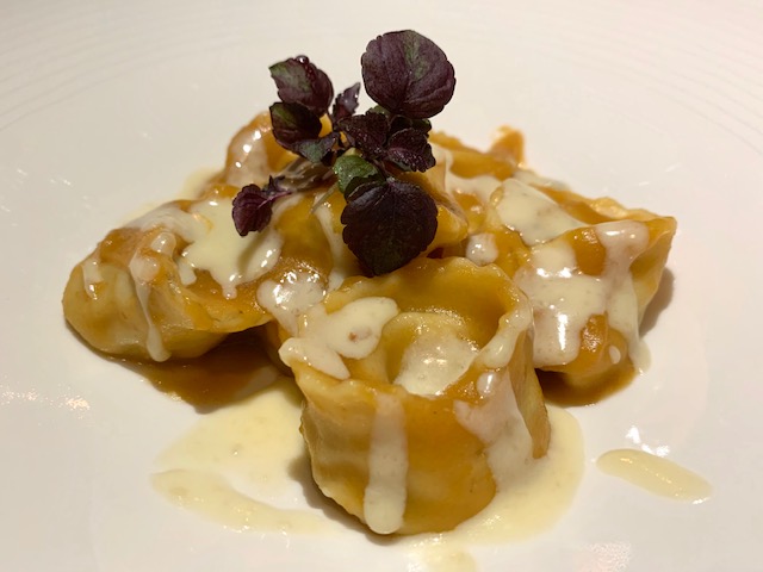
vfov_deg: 53.1
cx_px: 382
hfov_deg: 67.3
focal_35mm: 26
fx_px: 573
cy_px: 286
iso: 160
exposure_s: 1/50
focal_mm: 4.25
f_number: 1.8
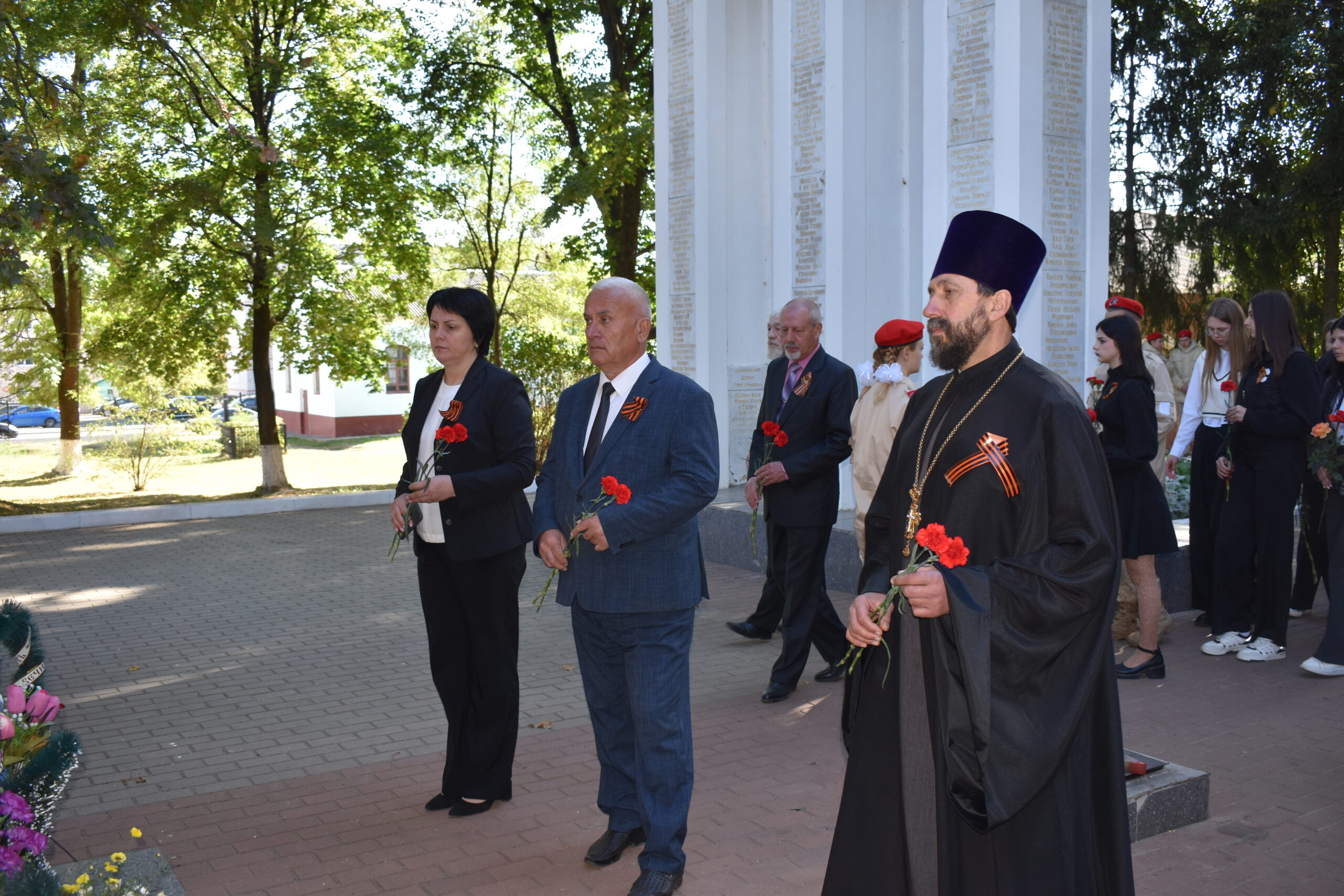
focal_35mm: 33
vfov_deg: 40.0
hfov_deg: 57.2
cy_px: 448
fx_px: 1232
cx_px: 672
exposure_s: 1/200
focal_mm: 22
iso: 280
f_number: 5
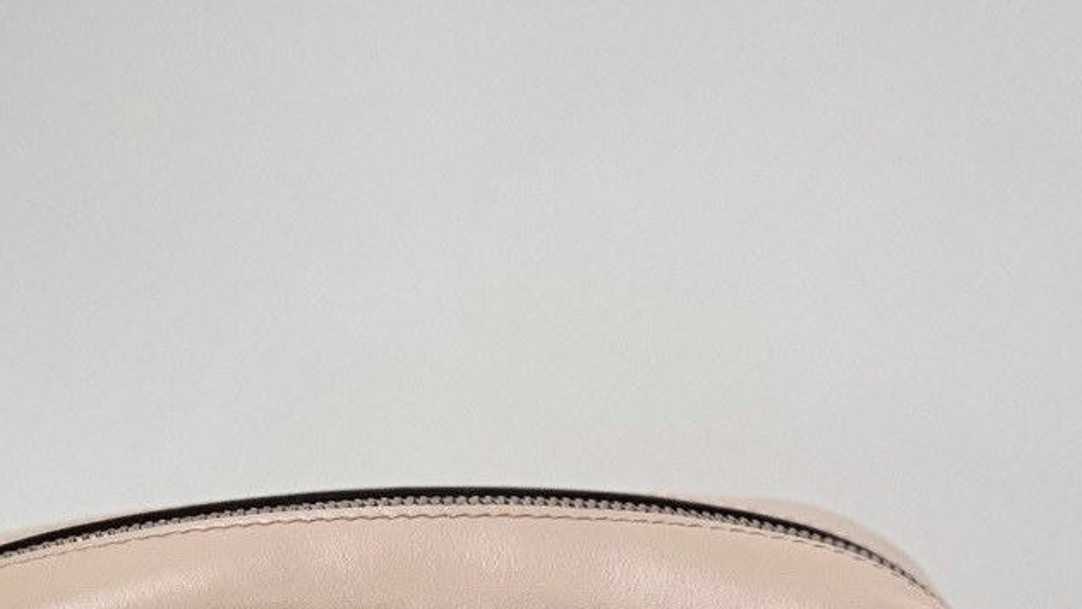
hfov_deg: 11.7
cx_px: 245
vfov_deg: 6.5
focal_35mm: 184
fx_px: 5279
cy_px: 842
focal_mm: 6
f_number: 2
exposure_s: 1/100
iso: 100
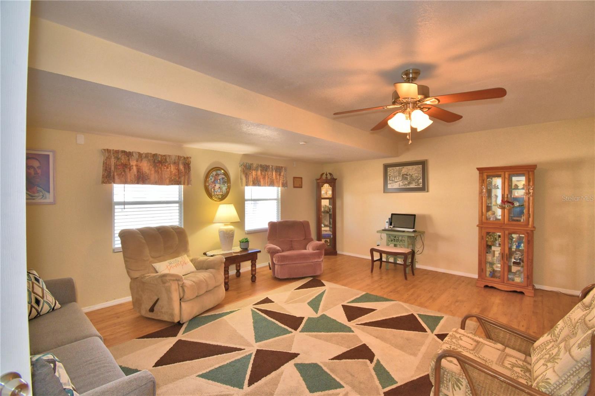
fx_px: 248
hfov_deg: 100.4
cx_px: 298
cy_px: 198
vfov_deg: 77.3
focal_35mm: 15
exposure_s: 1/40
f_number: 4.5
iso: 200
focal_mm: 10
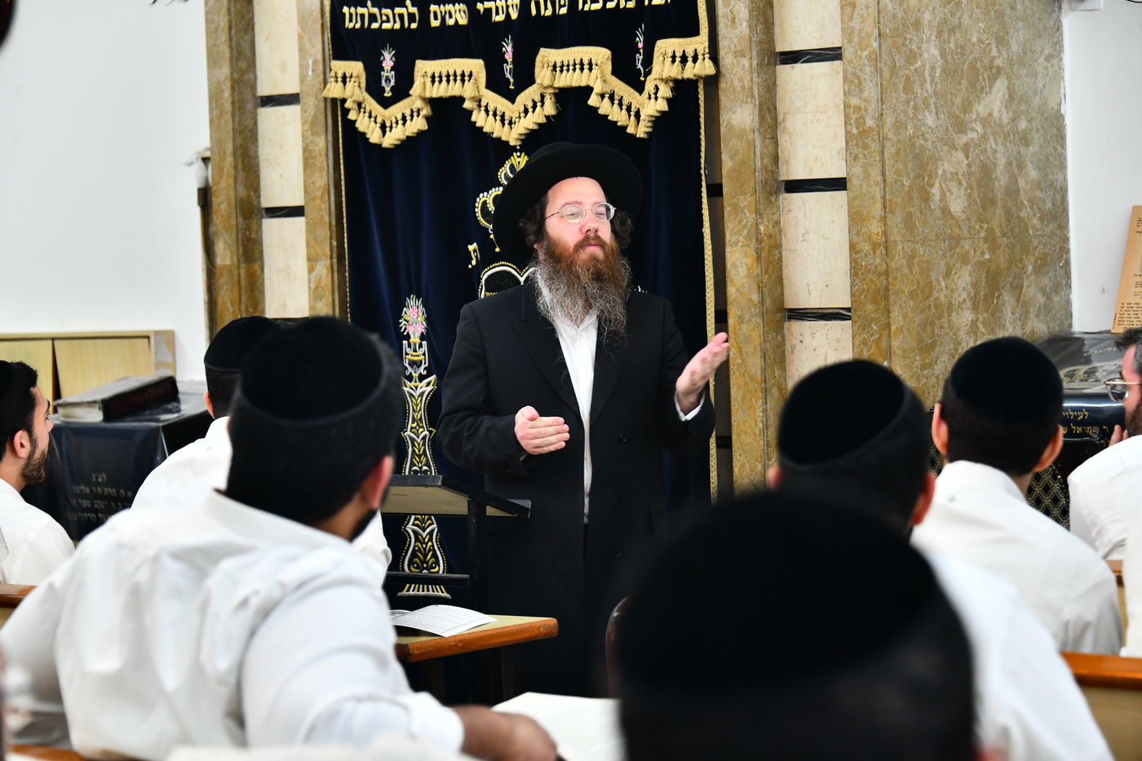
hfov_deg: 20.4
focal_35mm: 100
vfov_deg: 13.7
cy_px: 380
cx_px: 571
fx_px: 3172
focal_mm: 100
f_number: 5.6
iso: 1250
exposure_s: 1/200
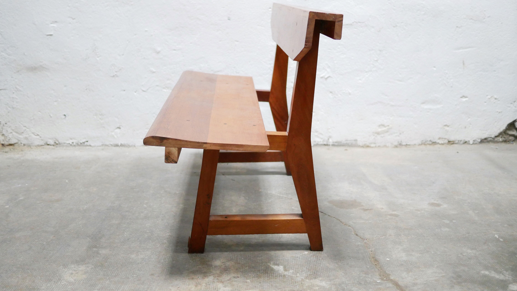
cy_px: 120
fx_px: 603
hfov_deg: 46.4
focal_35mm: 44
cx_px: 257
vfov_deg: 27.1
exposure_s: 1/60
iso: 2000
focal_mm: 20
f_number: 1.7
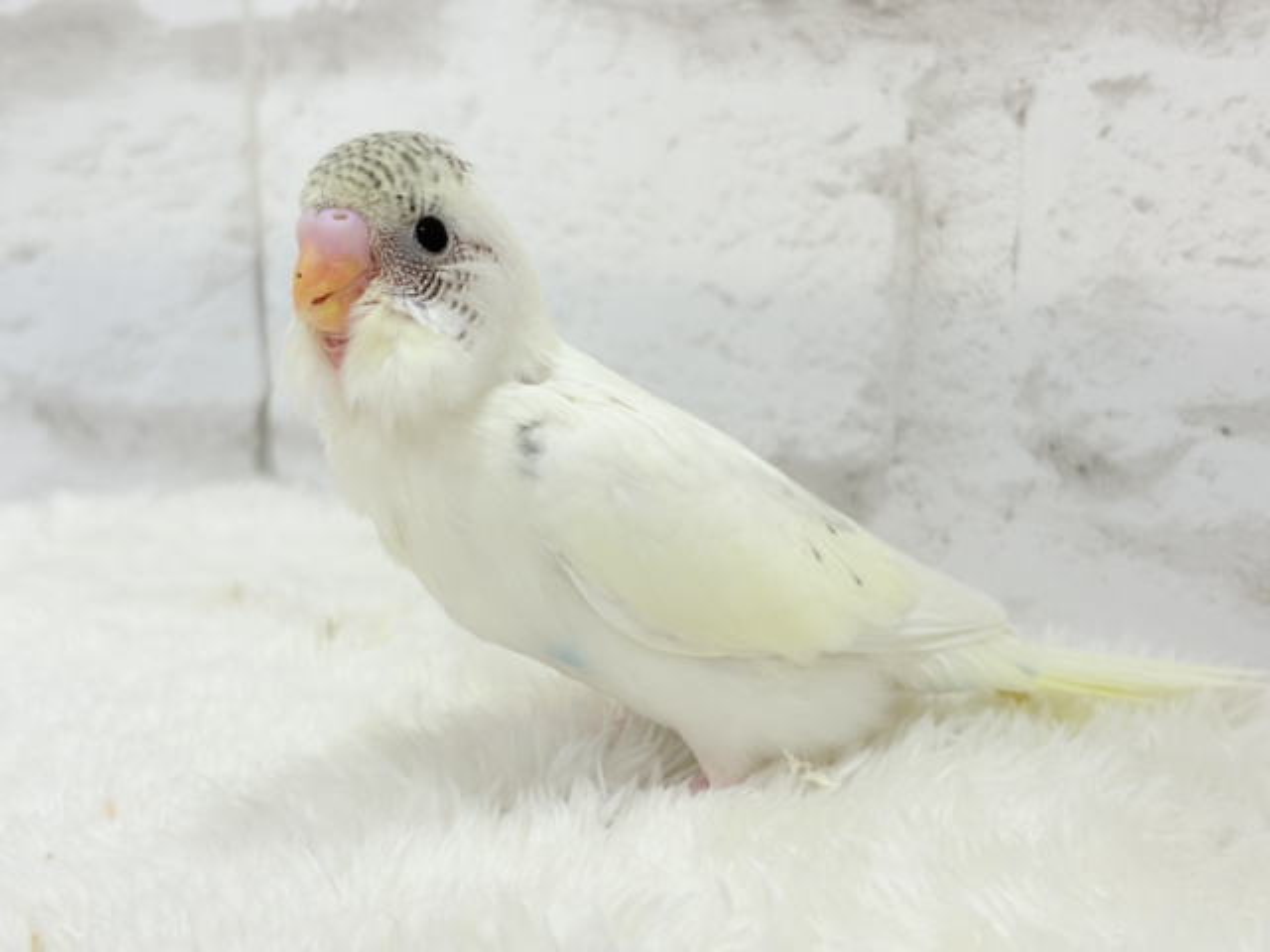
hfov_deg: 36.8
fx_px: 1908
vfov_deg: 28.0
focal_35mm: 52
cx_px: 635
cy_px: 476
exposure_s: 1/50
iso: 32
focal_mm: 5.96
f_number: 1.6
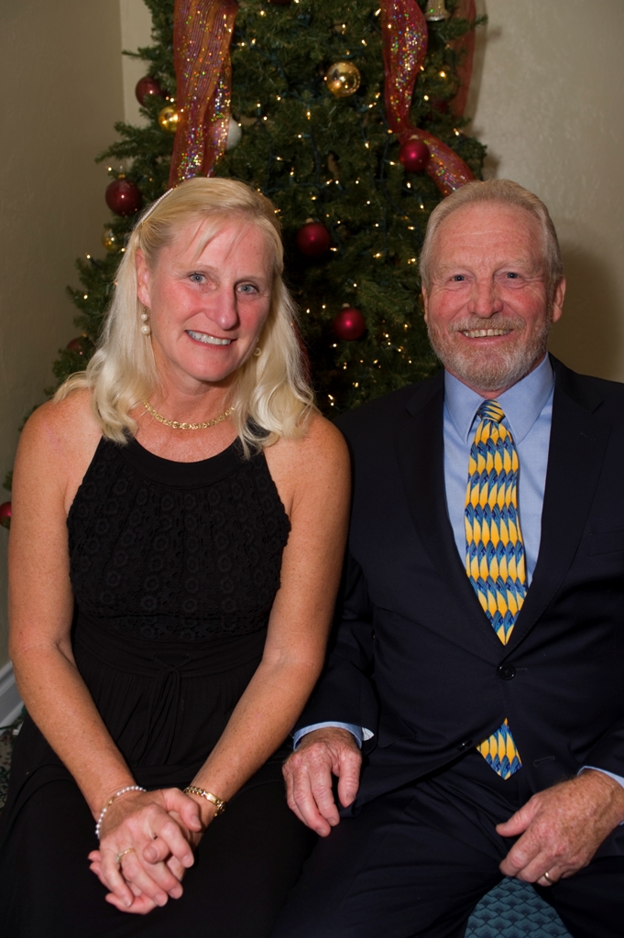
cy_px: 469
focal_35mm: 35
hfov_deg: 37.8
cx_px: 312
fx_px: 911
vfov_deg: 54.5
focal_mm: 35
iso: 200
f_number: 5
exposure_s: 1/60
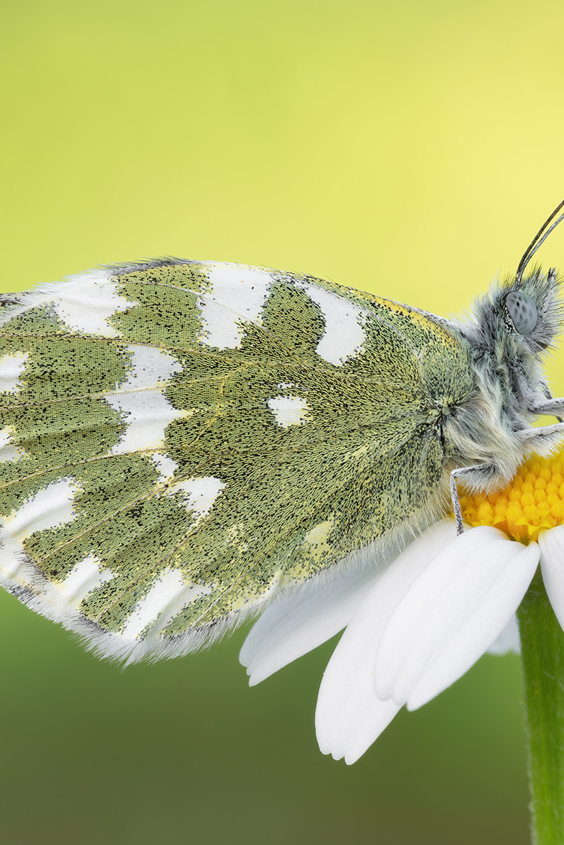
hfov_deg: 10.1
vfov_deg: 15.1
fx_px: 3196
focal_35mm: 136
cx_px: 396
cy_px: 424
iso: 400
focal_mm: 90
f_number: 14
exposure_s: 1/15
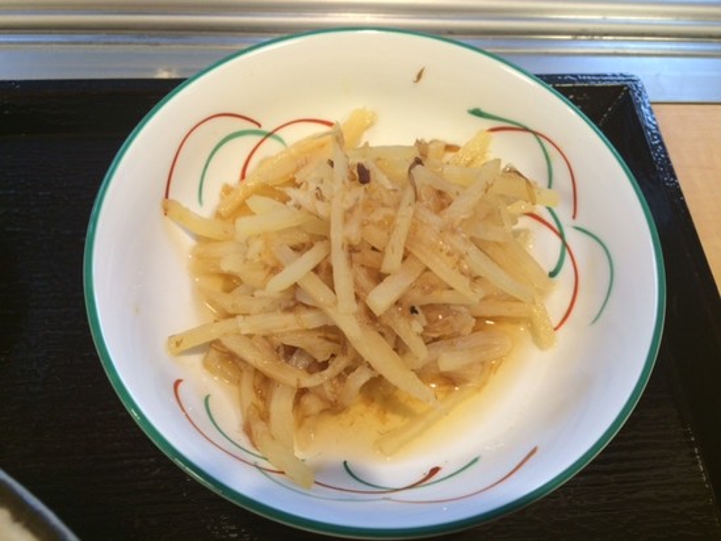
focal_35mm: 29
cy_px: 270
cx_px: 360
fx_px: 604
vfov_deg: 48.2
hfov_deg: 61.6
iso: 40
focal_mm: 4.15
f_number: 2.2
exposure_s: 1/60
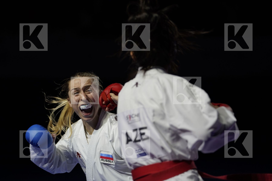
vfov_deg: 8.0
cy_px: 90
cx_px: 136
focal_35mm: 171
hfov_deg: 12.0
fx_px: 1292
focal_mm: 171
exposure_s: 1/1000
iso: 640
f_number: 2.8
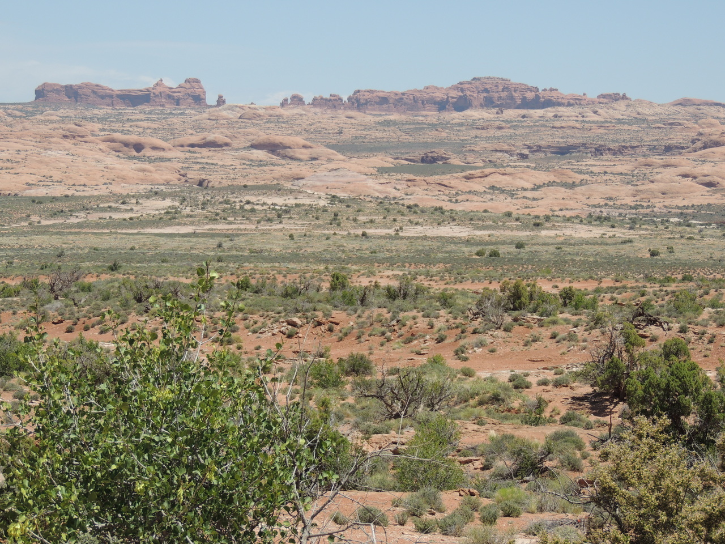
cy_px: 272
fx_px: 2199
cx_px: 362
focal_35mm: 105
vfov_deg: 14.1
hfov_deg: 18.7
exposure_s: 1/800
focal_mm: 18.7
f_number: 4.2
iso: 100
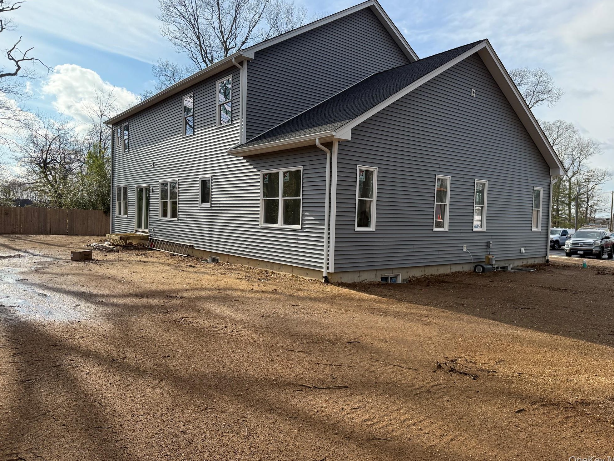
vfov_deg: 54.9
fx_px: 443
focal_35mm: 25
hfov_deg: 69.4
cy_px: 228
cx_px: 313
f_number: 1.78
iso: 100
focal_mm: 6.76
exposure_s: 1/3759
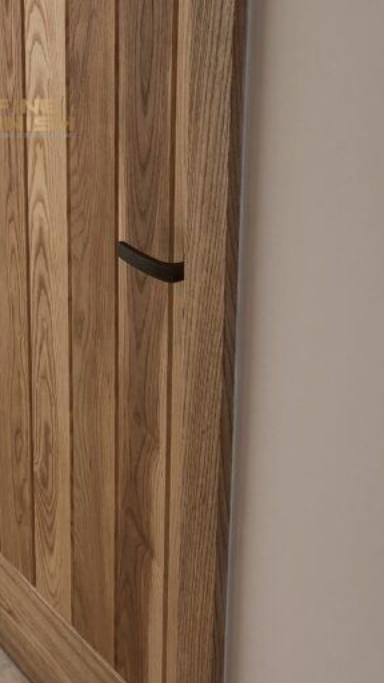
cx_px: 16
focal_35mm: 61
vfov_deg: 33.1
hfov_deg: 19.3
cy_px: 107
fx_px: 1104
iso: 20
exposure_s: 1/131
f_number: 1.8
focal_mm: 4
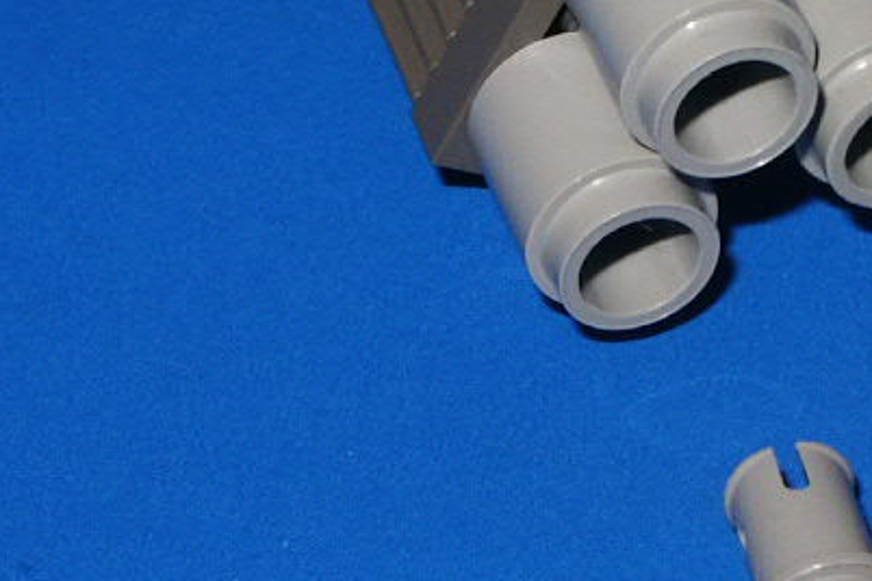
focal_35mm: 258
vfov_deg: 5.3
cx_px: 794
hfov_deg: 8.0
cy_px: 169
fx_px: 6249
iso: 64
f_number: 8
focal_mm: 15.5
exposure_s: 1/60
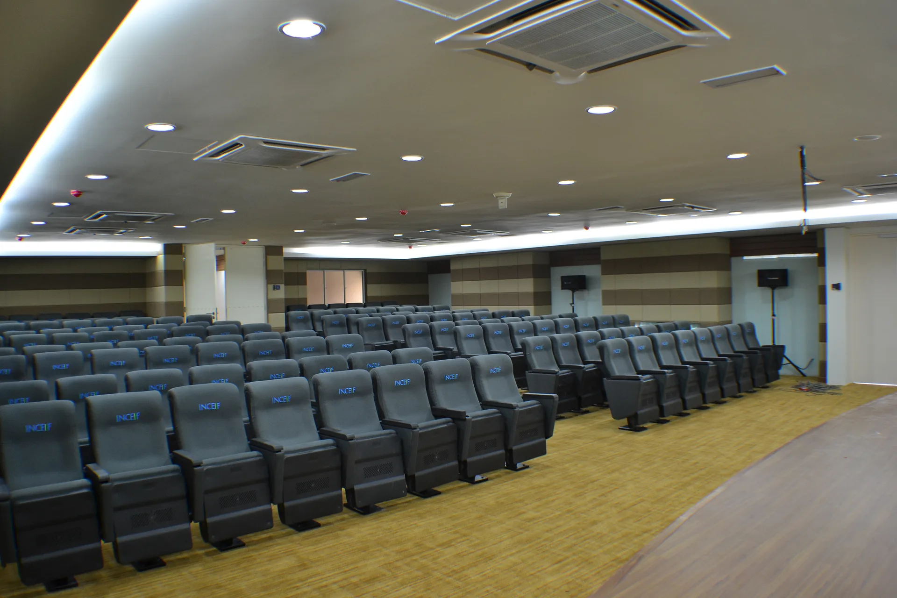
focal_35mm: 33
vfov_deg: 40.0
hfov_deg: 57.2
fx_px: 822
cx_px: 448
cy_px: 299
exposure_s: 1/30
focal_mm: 22
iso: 400
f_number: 4.5
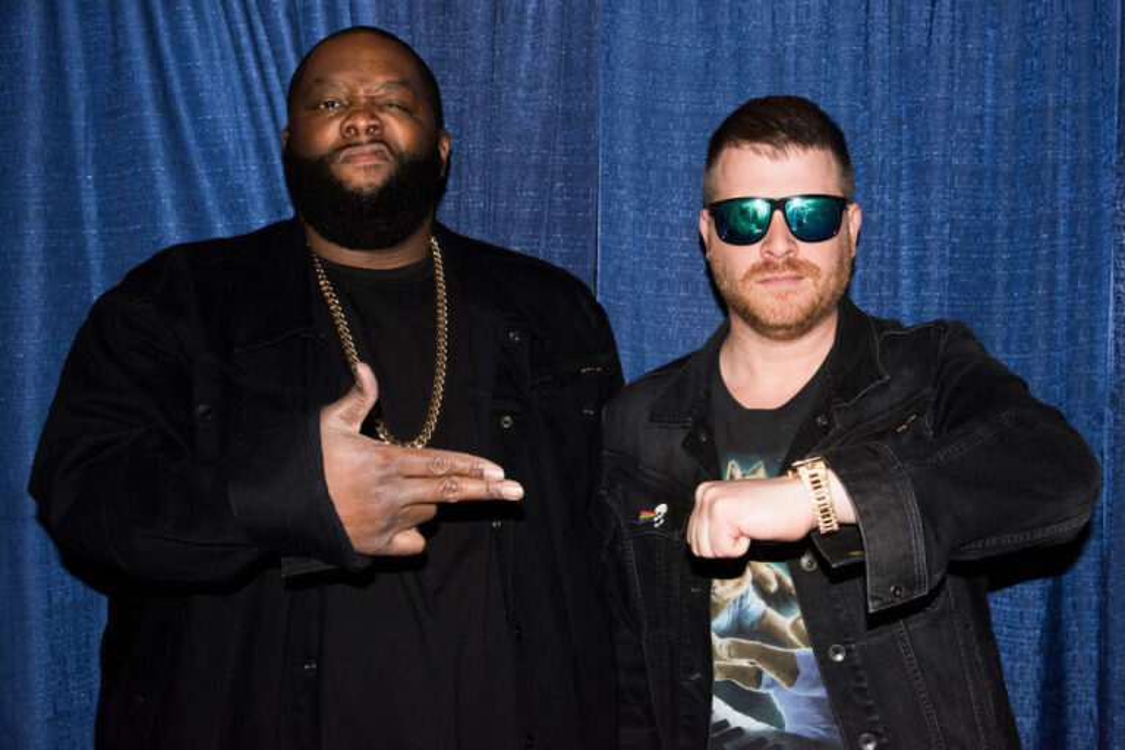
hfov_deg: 50.7
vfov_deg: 35.1
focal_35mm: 38
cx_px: 562
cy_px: 375
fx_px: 1187
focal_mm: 38
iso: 1000
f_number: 5.6
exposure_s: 1/200
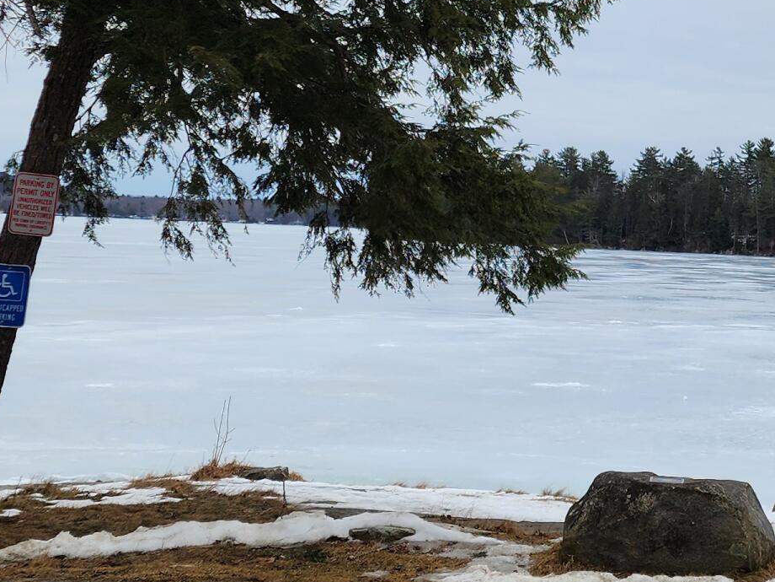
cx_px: 772
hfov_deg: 24.8
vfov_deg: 19.5
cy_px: 140
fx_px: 1679
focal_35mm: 75
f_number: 1.8
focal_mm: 6.4
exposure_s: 1/382
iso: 12
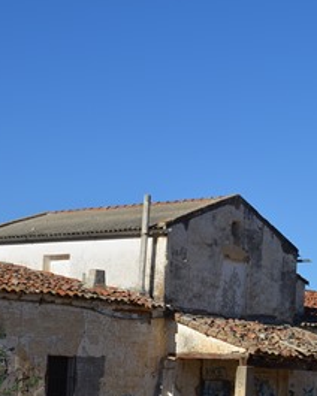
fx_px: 1233
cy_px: 300
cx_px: 360
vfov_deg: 18.1
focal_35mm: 105
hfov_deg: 14.3
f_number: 10
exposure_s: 1/400
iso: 100
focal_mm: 31
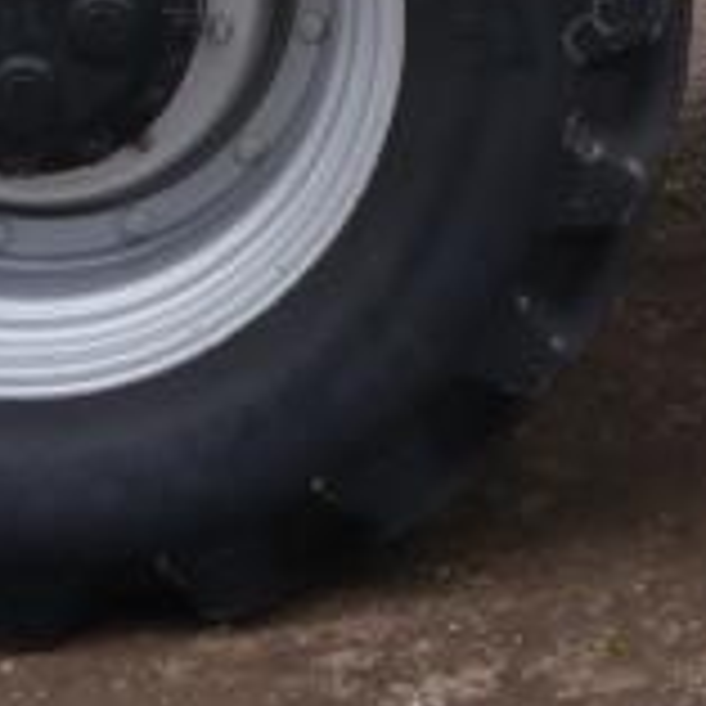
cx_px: 1061
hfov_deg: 9.2
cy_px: -854
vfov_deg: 8.8
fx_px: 4269
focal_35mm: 185
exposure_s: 1/80
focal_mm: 16
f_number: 3.9
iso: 160
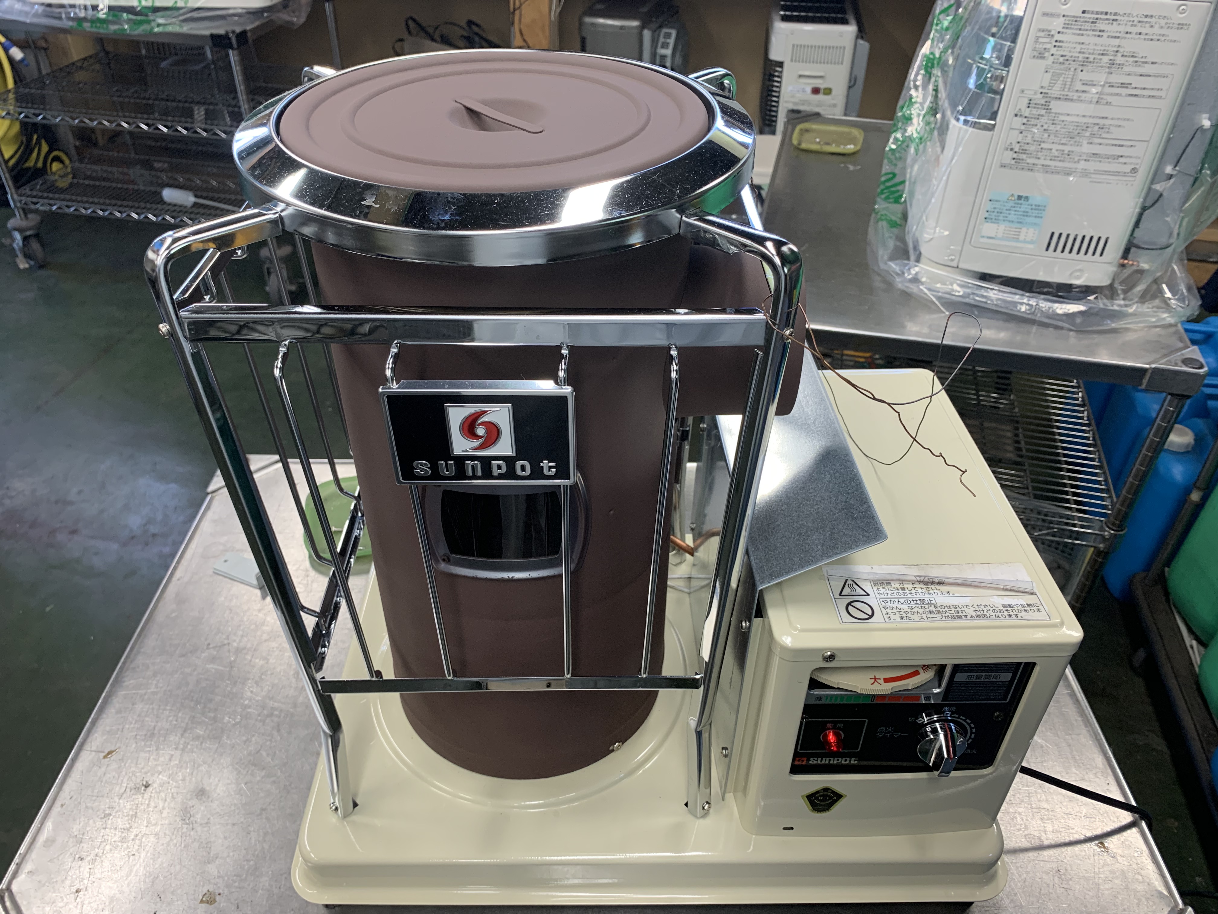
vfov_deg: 53.1
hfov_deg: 67.3
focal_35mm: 26
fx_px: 915
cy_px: 457
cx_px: 609
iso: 80
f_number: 1.8
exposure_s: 1/100
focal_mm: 4.25
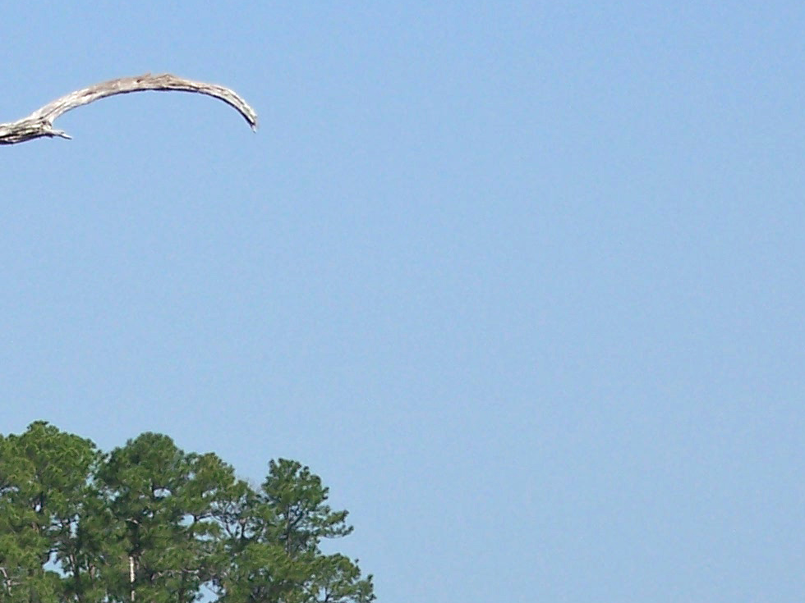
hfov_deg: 8.4
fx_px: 5442
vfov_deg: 6.3
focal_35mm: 234
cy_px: 718
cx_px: 138
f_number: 5.6
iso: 80
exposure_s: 1/500
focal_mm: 14.8
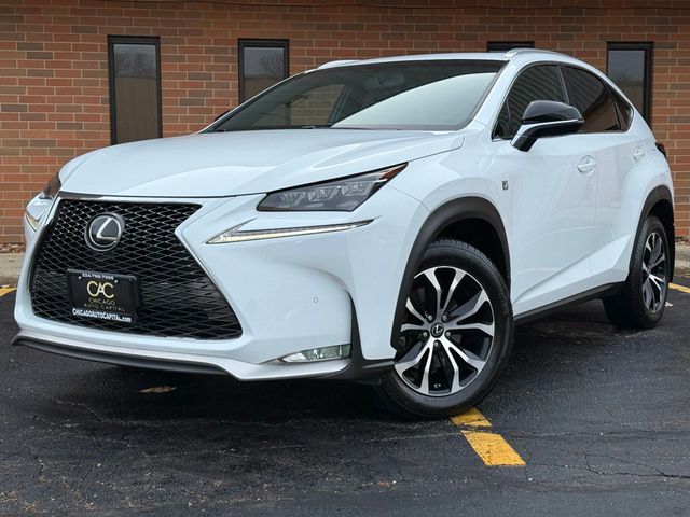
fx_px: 957
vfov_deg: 30.3
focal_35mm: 48
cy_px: 258
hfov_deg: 39.7
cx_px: 345
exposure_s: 1/2415
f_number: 1.78
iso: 64
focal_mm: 6.76
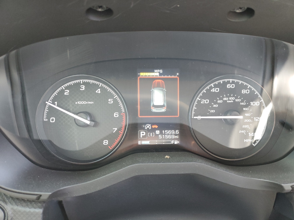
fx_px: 221
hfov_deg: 67.3
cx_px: 147
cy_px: 110
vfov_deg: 53.1
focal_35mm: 26
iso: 130
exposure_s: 1/60.2
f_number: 1.5
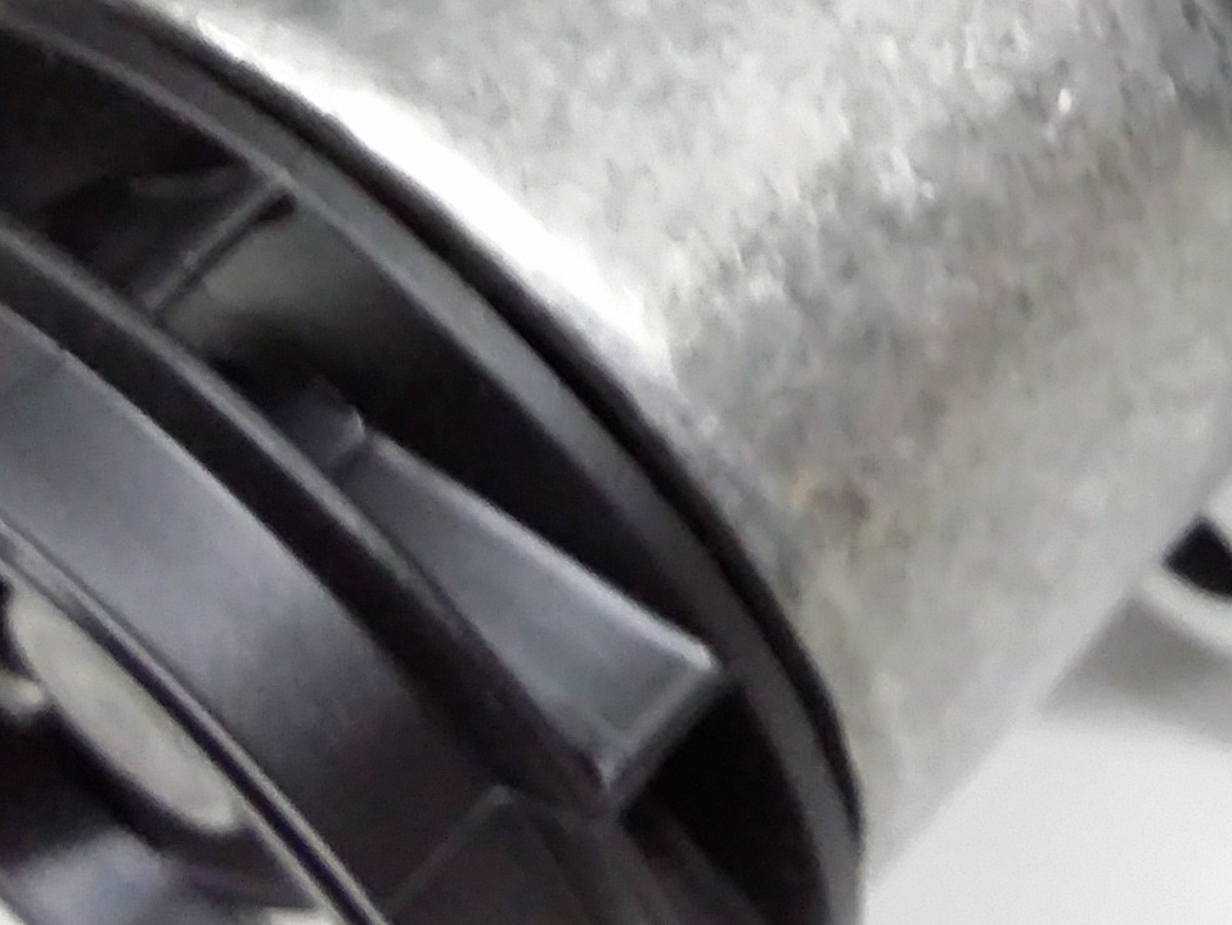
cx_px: 965
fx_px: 3880
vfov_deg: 13.3
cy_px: -114
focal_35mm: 109
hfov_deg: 17.9
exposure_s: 1/15
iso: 250
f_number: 2.4
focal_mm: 3.4
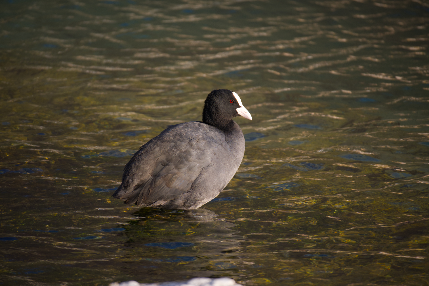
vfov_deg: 3.7
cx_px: 214
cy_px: 143
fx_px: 4467
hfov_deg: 5.5
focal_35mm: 375
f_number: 6.3
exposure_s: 1/320
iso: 160
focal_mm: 250
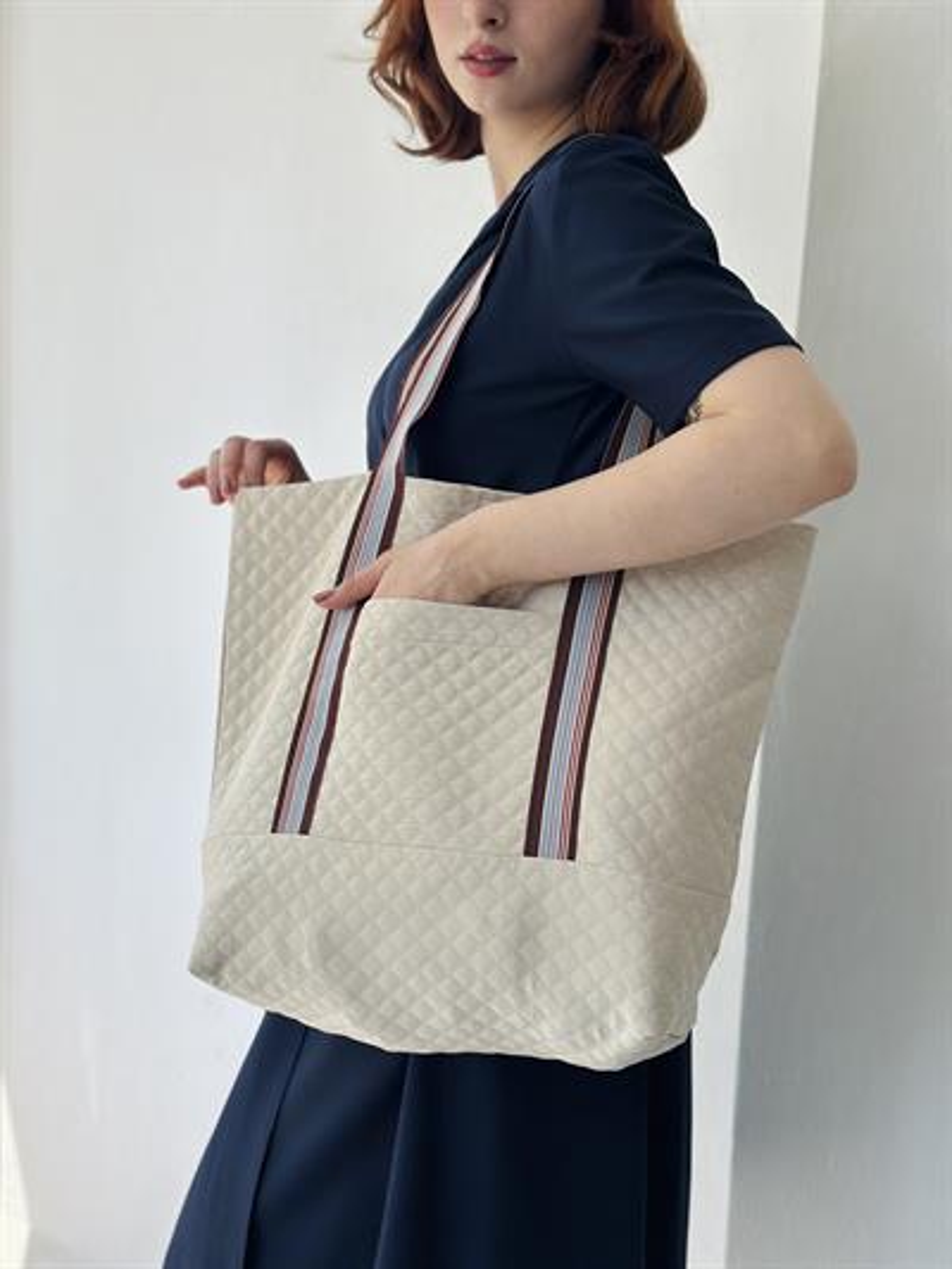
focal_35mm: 48
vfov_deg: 39.6
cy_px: 634
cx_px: 476
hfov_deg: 30.3
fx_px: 1759
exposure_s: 1/642
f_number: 1.78
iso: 80
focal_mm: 6.86
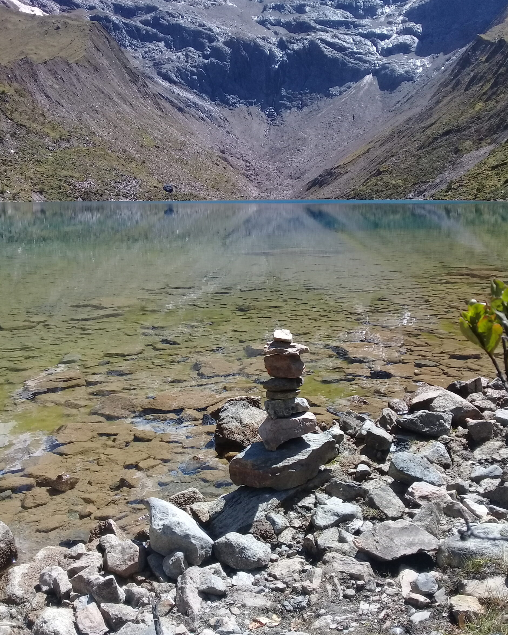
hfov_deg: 44.5
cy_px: 325
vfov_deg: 54.2
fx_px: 620
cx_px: 255
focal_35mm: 33
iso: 50
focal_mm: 3.3
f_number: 2.2
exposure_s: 1/799
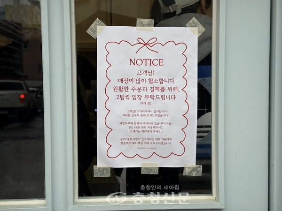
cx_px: 141
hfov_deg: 39.7
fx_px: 391
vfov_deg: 30.3
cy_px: 106
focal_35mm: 48
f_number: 1.78
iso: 64
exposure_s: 1/596
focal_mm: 6.76
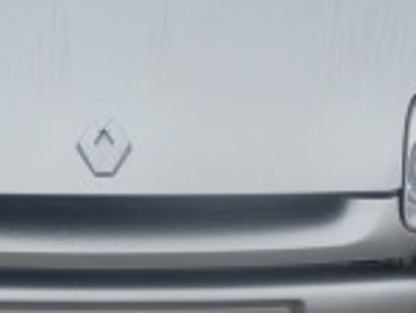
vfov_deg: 7.7
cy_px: 58
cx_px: 119
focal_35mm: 192
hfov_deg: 10.3
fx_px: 2311
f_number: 4
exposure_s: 1/200
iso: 80
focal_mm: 7.3
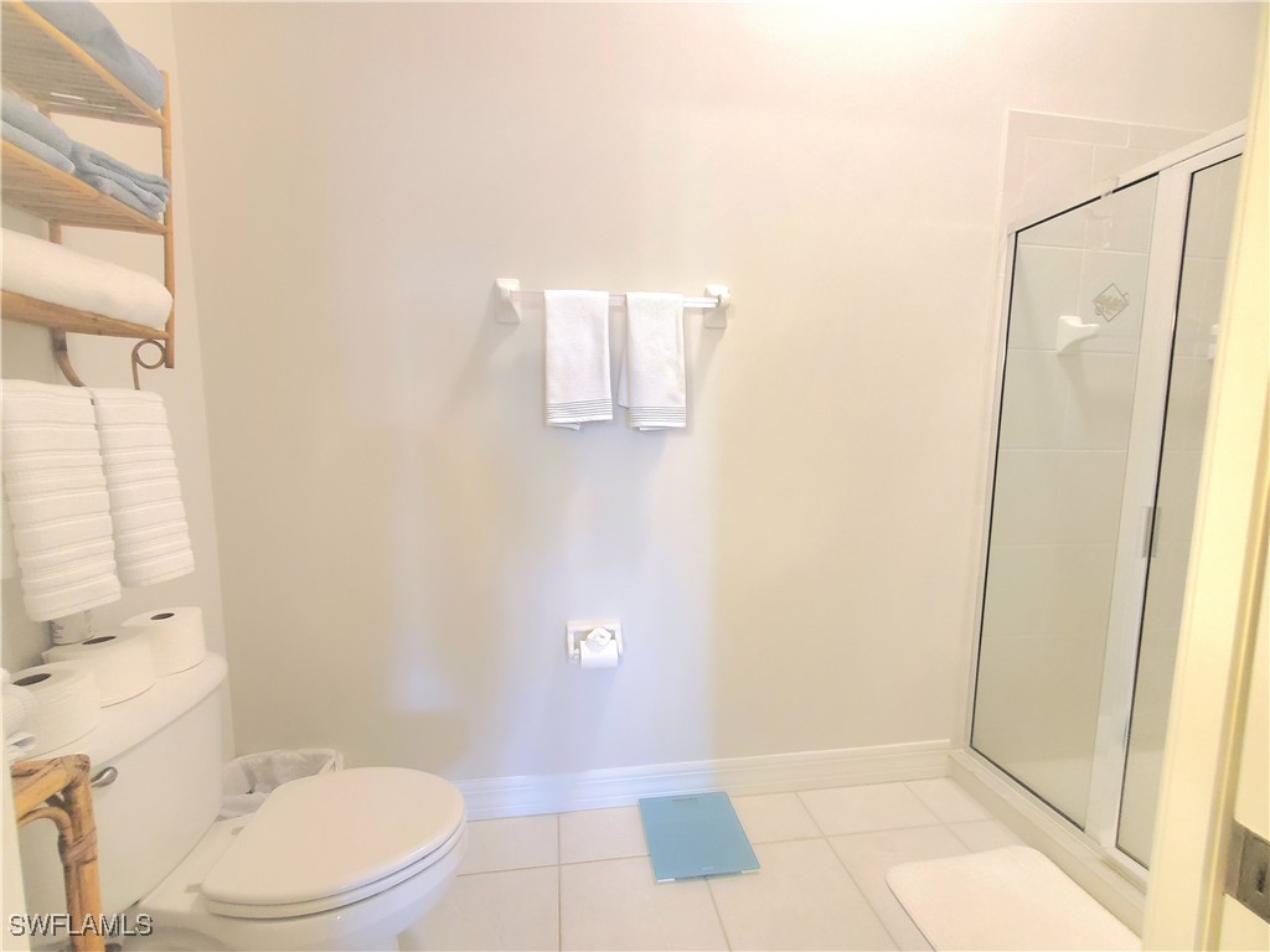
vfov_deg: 89.9
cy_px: 476
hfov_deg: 106.2
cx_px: 635
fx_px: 477
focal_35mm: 13
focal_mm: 1.8
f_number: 2.2
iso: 400
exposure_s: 1/30
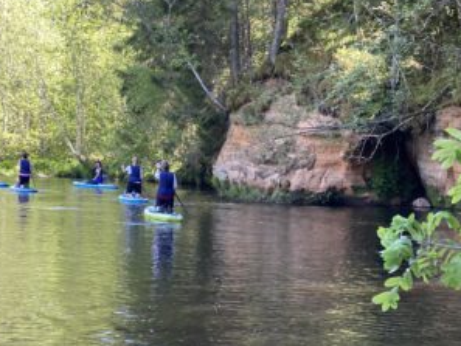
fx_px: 1399
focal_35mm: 105
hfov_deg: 18.6
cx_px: 144
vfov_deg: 14.1
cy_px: 180
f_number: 2
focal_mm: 6
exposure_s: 1/122
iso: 80
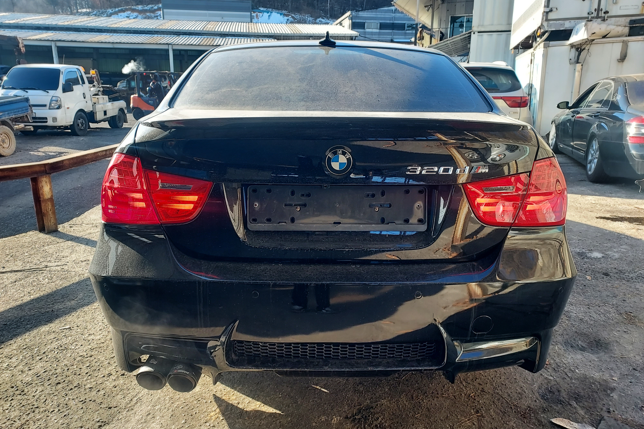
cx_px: 322
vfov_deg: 51.3
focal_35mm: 25
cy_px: 214
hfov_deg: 71.5
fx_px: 447
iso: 50
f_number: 1.8
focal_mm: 4.6
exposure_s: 1/120
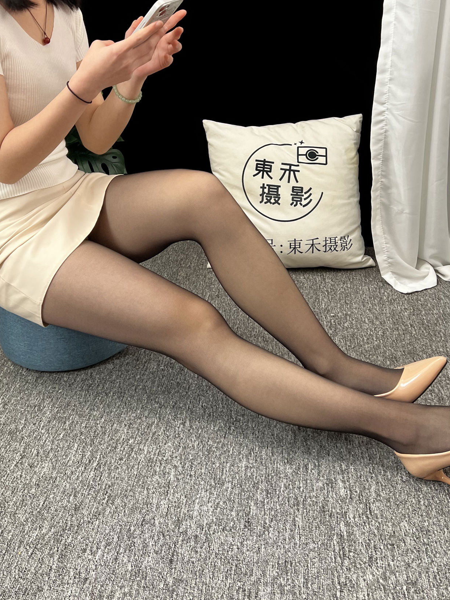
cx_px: 213
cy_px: 191
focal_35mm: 38
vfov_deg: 48.0
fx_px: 658
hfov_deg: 37.7
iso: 125
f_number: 1.5
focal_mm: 5.7
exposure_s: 1/121
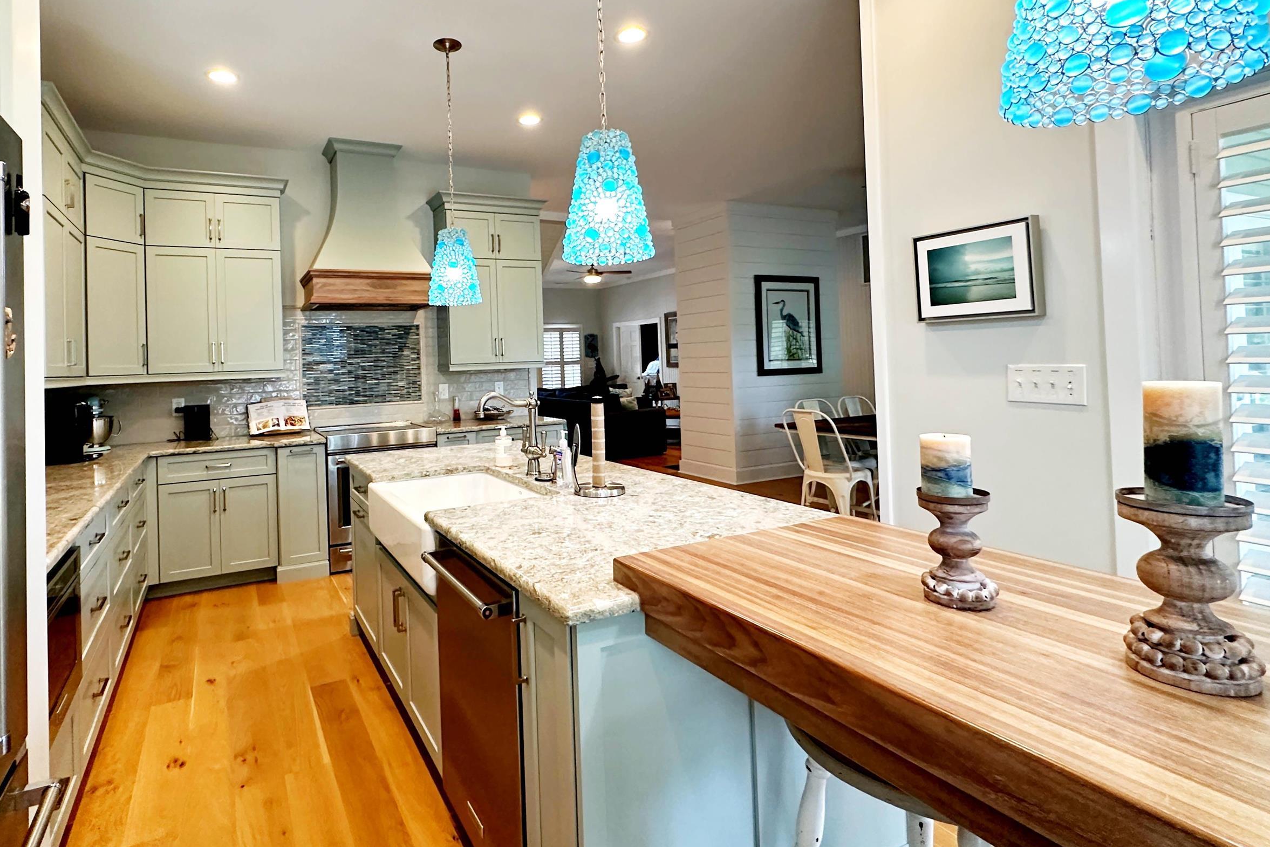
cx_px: 527
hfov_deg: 86.1
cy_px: 351
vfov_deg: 64.1
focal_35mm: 19
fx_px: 670
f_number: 2.2
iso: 320
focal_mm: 2.22
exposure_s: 1/120
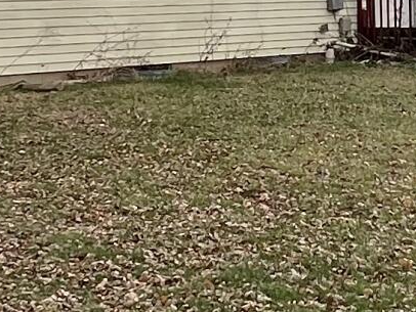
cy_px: 73
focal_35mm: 96
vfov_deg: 15.3
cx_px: 376
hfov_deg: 20.0
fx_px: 1154
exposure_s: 1/459
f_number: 1.8
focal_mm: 1.57
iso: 32
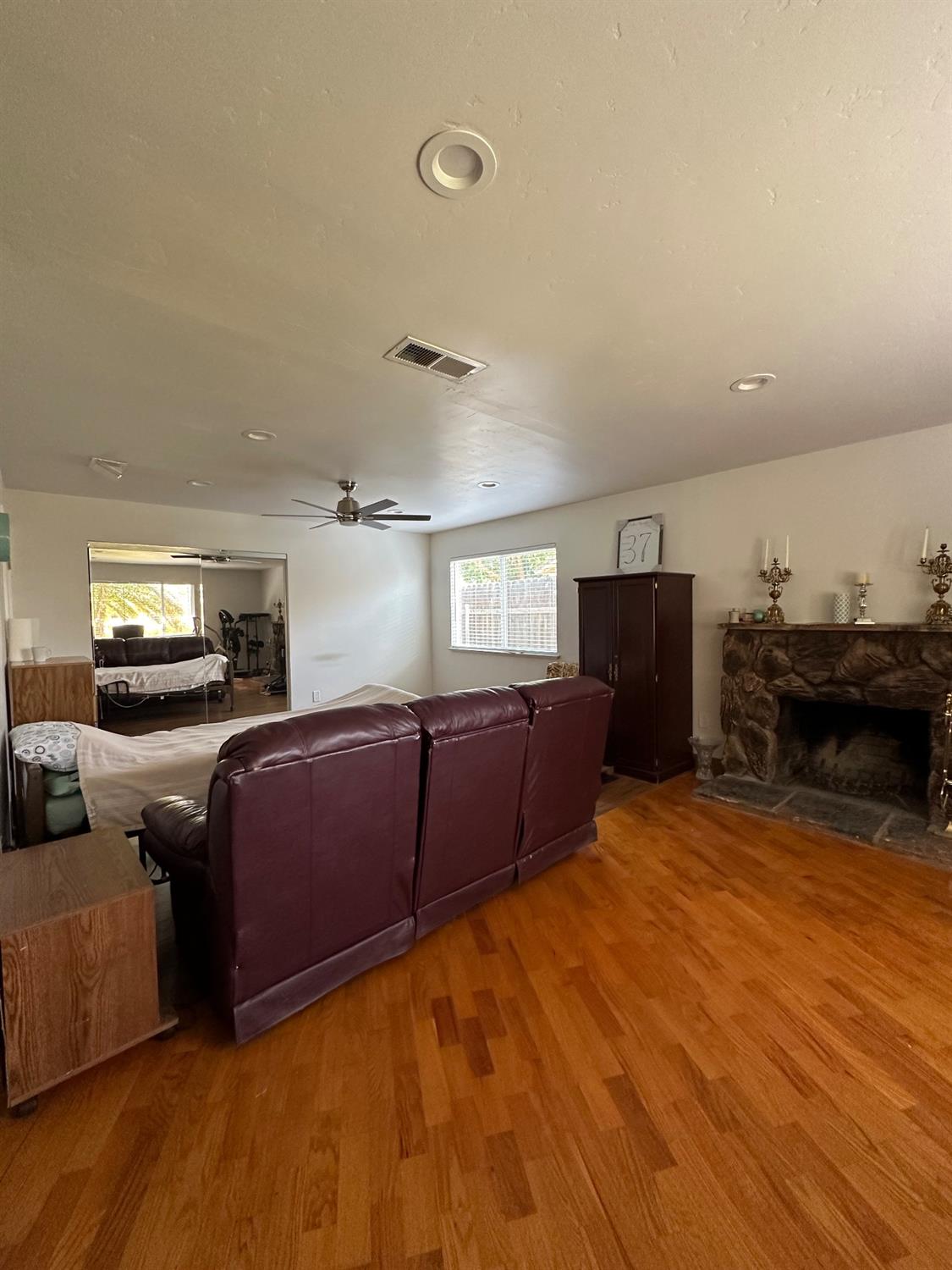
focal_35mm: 14
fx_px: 513
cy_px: 635
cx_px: 476
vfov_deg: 102.1
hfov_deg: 85.7
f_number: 2.2
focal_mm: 2.22
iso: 320
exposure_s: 1/92
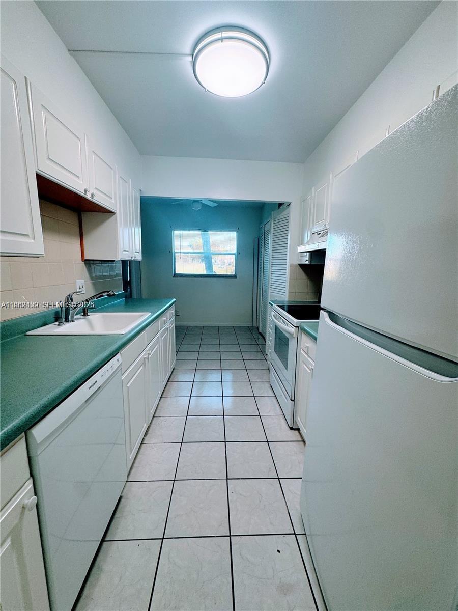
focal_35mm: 14
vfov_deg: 102.1
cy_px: 306
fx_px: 247
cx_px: 229
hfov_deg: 85.7
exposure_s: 1/120
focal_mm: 2.22
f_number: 2.2
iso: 100
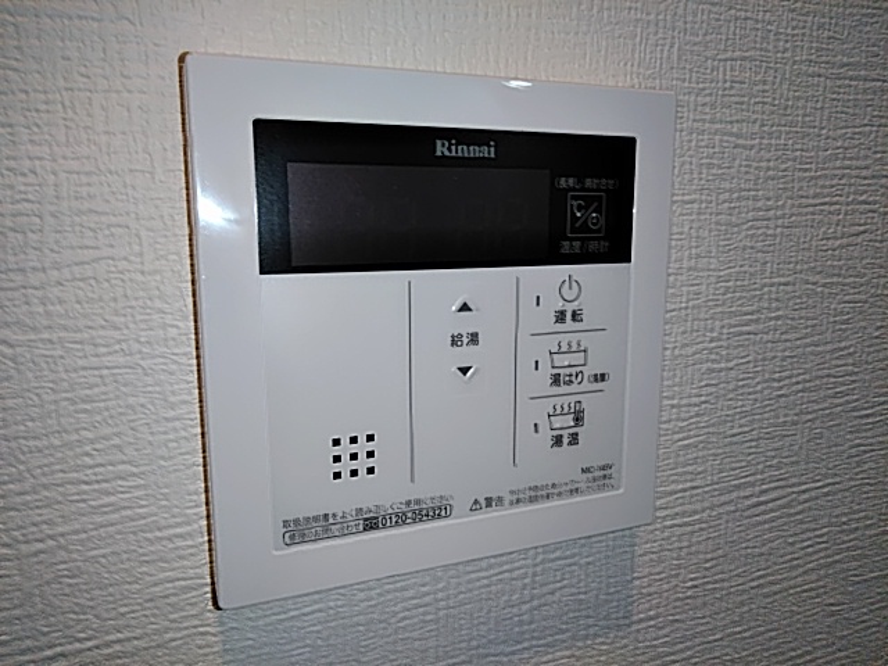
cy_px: 333
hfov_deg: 65.3
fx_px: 693
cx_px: 444
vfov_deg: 51.4
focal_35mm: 27
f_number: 2.2
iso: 158
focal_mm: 3.46
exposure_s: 1/125
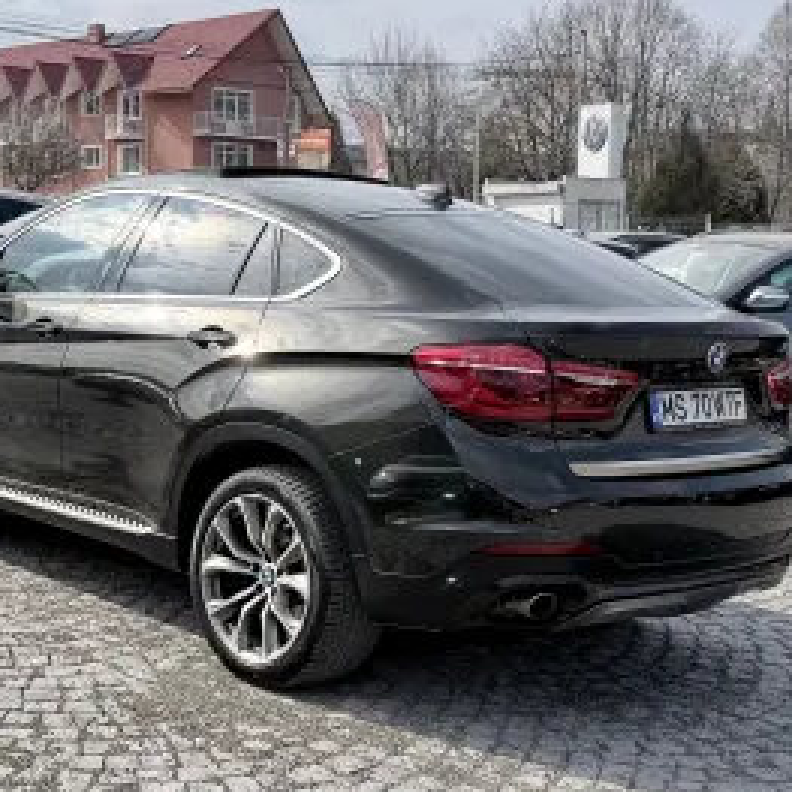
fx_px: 751
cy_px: 401
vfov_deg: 55.6
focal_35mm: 29
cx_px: 313
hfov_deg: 55.2
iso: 100
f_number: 1.78
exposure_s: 1/4405
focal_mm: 6.76
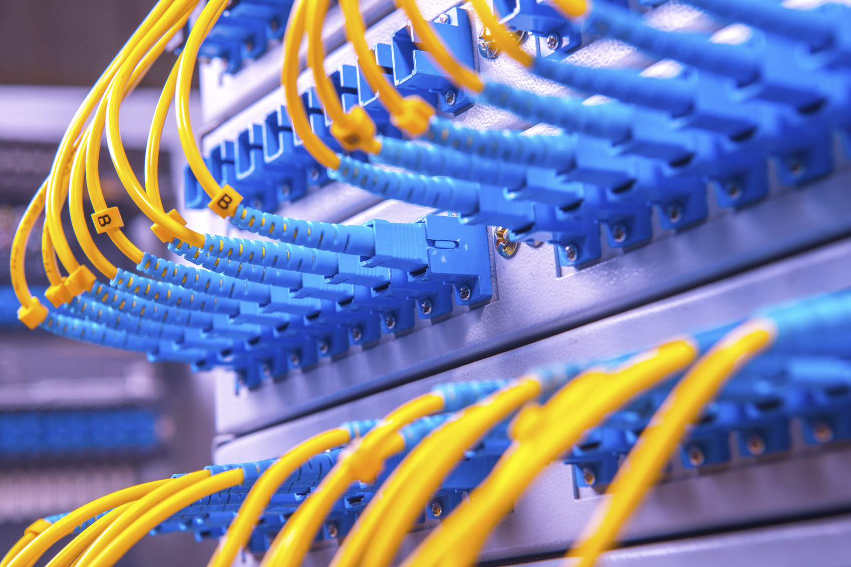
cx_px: 426
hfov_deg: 28.8
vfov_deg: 19.5
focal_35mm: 70
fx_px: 1654
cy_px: 284
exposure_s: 1/200
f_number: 11
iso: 50
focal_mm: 70
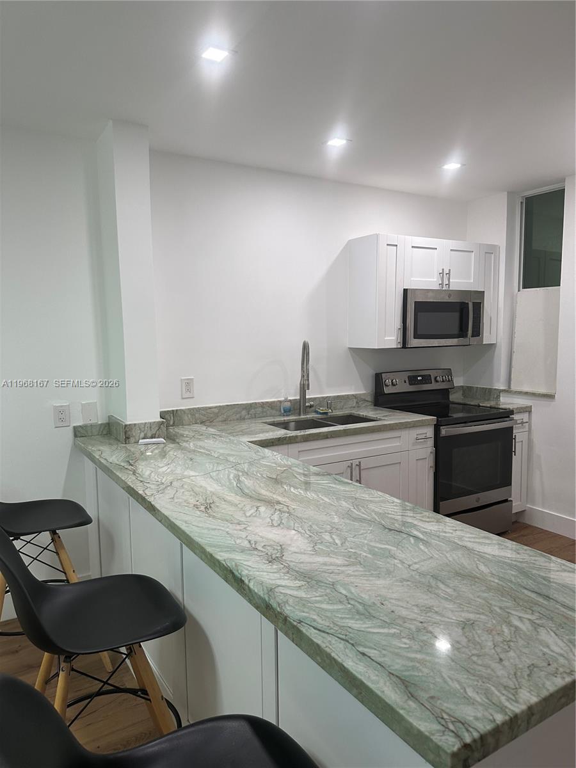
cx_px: 288
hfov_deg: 56.8
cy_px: 384
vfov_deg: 71.6
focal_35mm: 24
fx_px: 532
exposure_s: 1/120
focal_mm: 6.86
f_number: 1.78
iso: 125
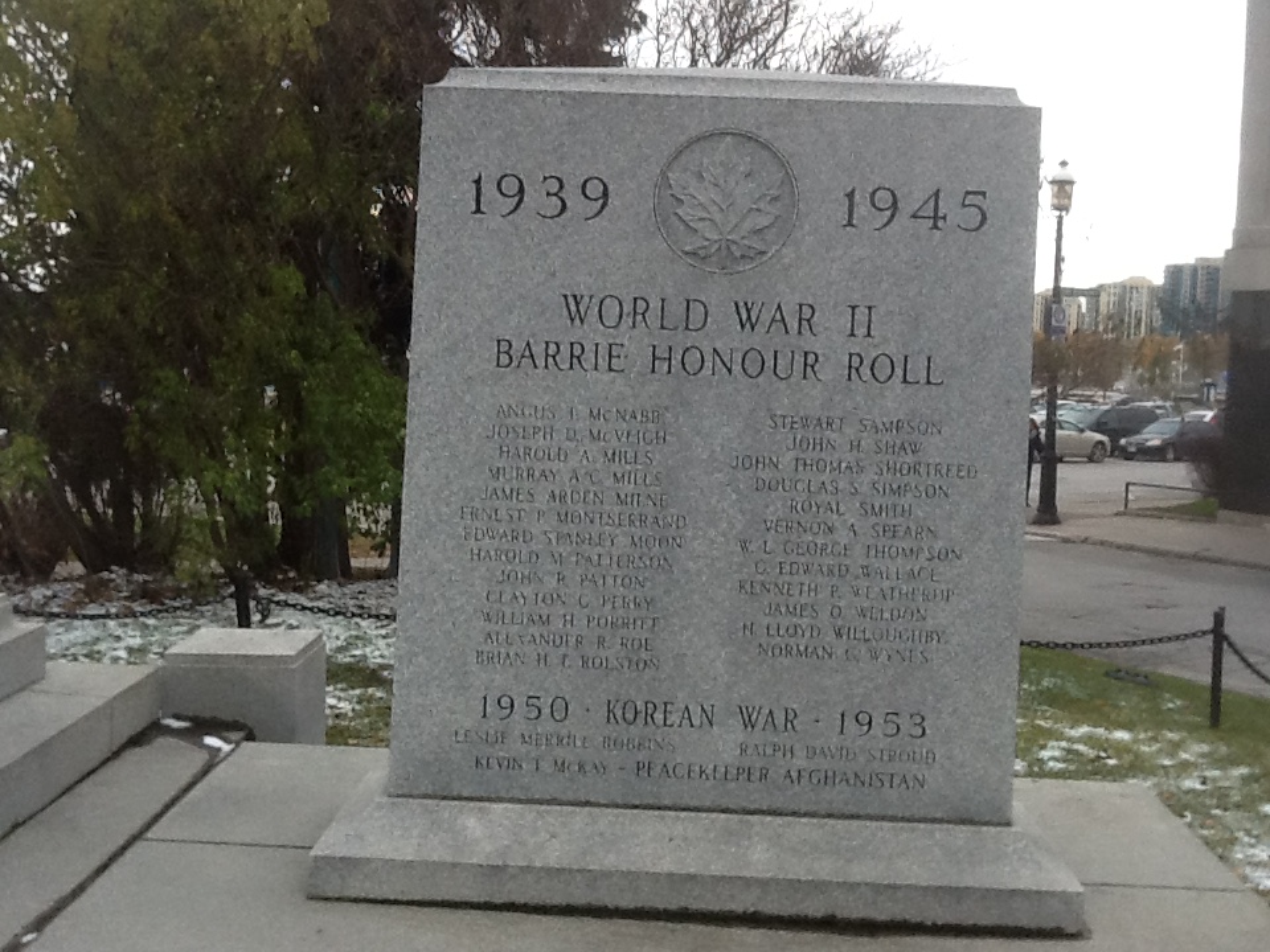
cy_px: 476
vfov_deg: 32.9
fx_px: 1614
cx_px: 635
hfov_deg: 42.9
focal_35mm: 44
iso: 50
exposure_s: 1/120
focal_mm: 2.03
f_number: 2.4
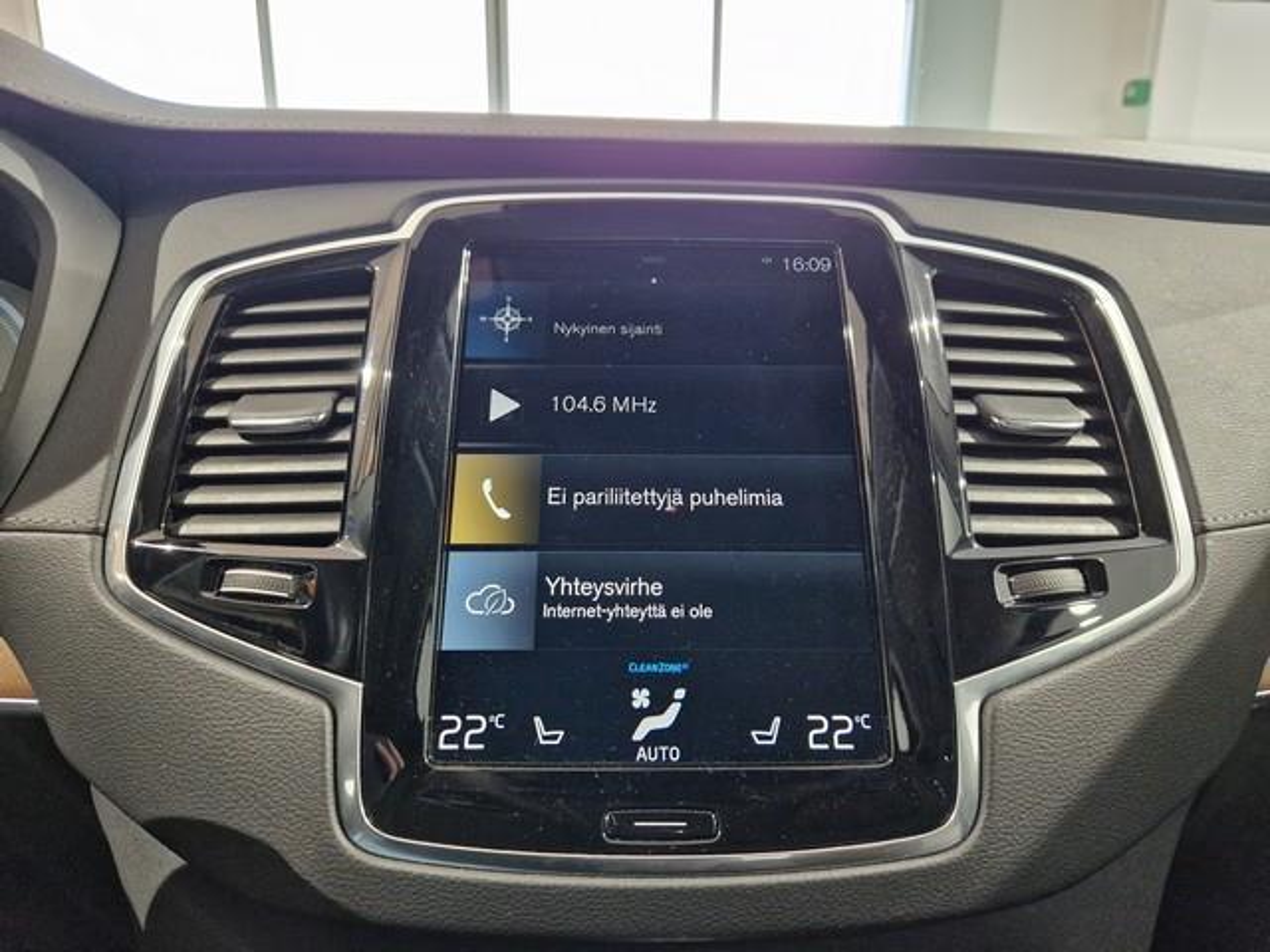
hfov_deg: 73.9
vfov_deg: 58.9
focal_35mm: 23
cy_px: 476
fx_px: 844
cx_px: 635
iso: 1000
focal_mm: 5.4
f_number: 1.8
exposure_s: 1/100
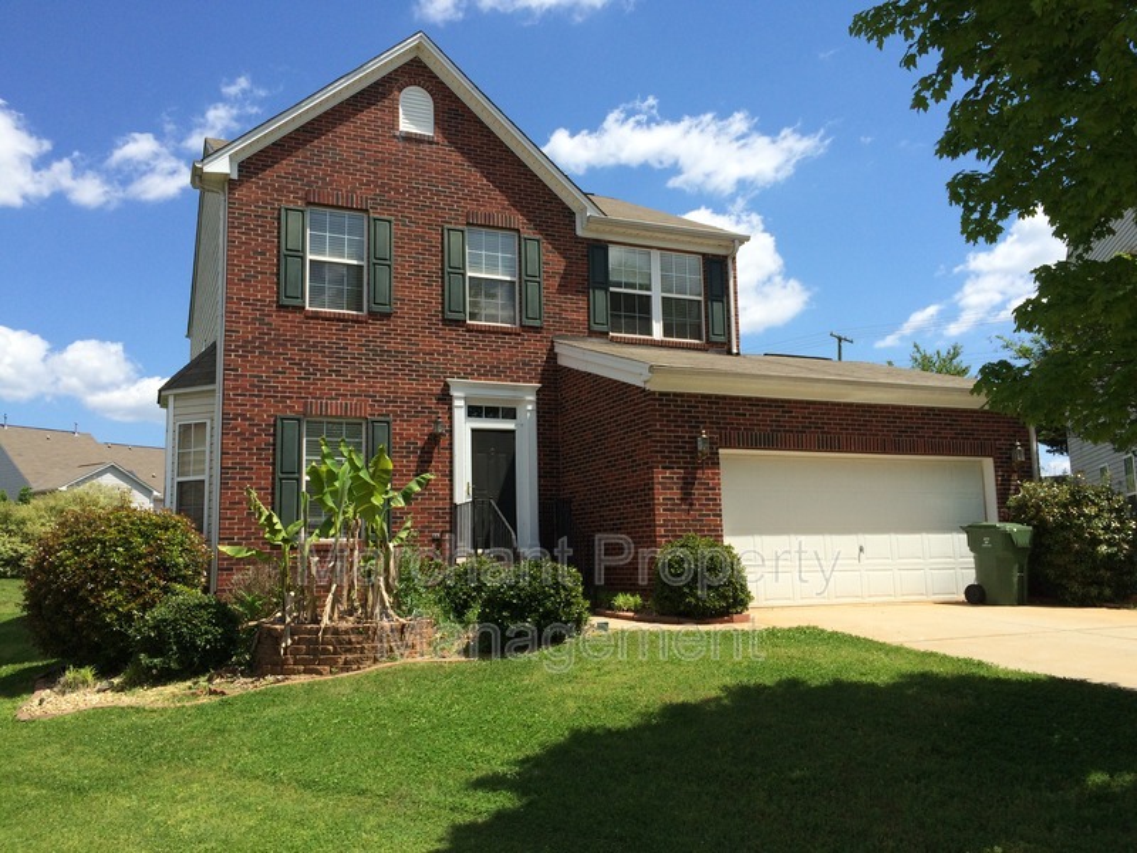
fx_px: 953
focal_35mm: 29
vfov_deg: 48.2
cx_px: 568
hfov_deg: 61.7
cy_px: 426
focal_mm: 4.15
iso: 32
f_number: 2.2
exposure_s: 1/2160
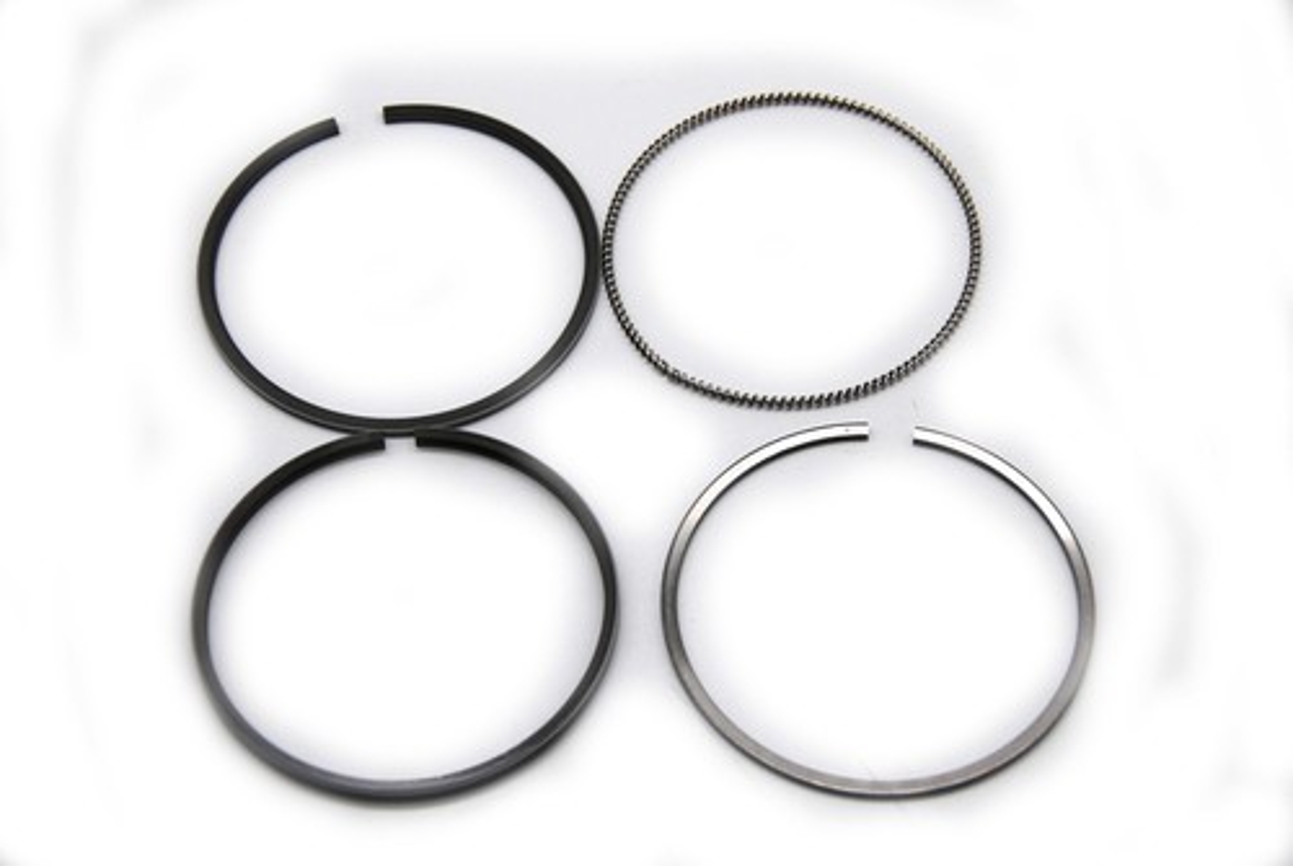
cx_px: 646
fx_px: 3021
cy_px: 433
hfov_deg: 24.2
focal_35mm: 84
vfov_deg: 16.3
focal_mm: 56
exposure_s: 1/500
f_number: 5.6
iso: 320
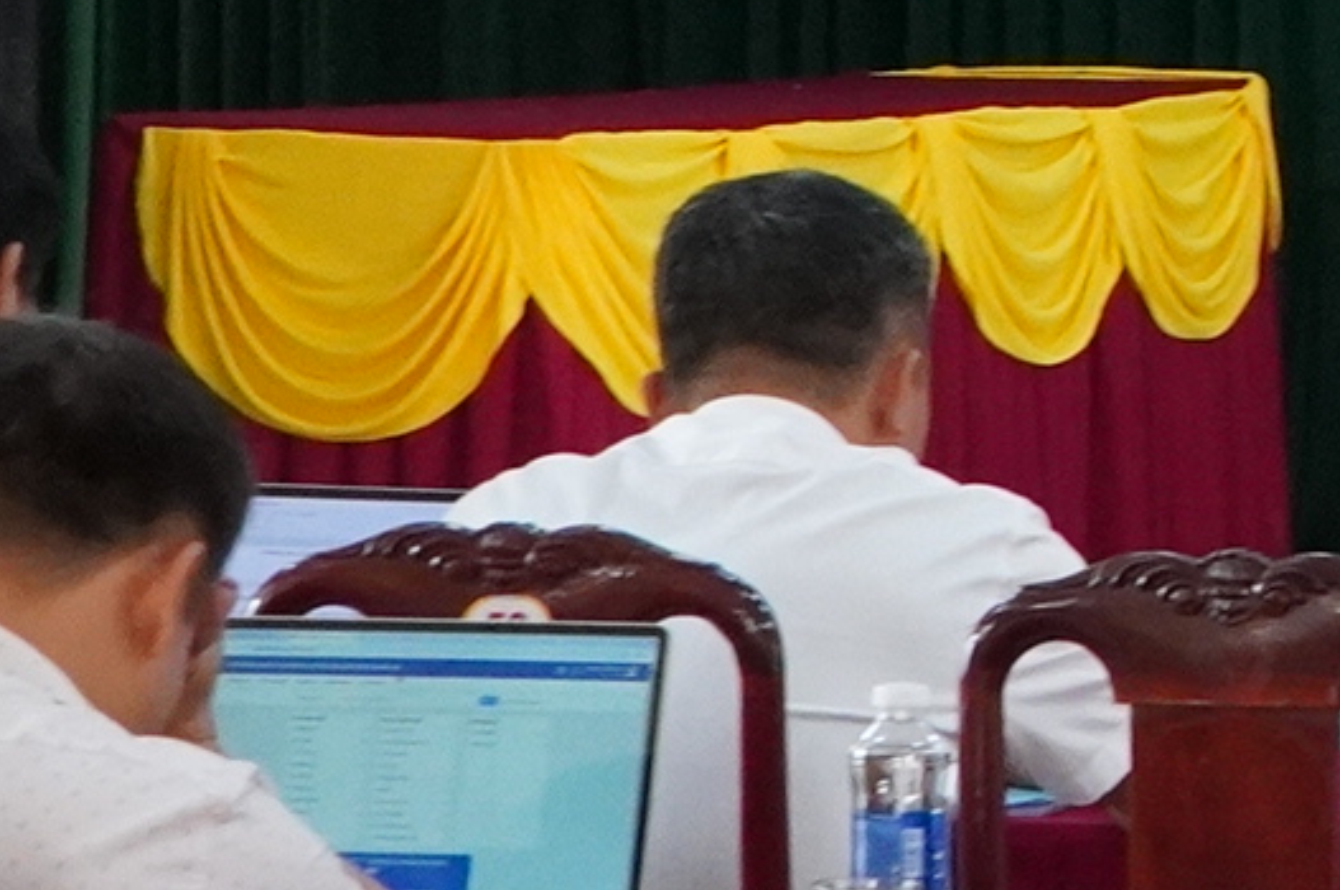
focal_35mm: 257
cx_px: 3356
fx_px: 9554
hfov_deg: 7.4
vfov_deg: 5.3
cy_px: -201
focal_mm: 30
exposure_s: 1/50
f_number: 8
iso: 2500
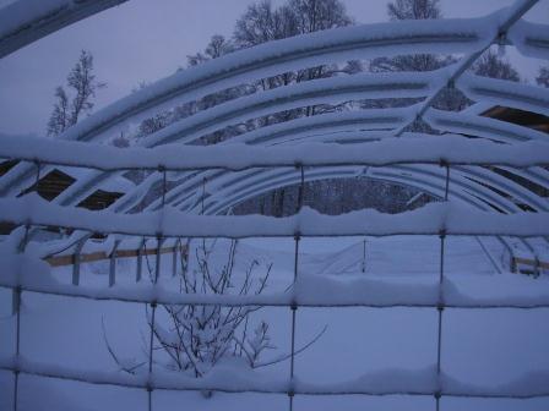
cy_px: 206
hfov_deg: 49.0
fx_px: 603
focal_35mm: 38
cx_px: 274
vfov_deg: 37.7
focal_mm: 6.3
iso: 50
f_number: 2.9
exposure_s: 1/313
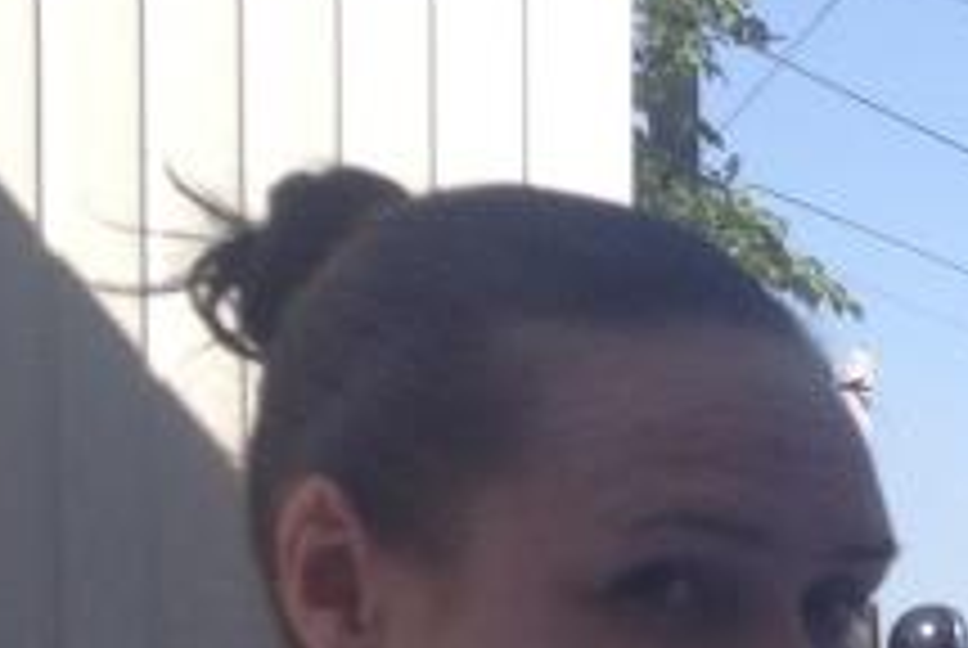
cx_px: 2251
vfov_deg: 7.7
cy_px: 1228
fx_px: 4658
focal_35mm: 173
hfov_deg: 10.4
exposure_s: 1/951
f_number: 2.4
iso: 50
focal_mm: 4.28
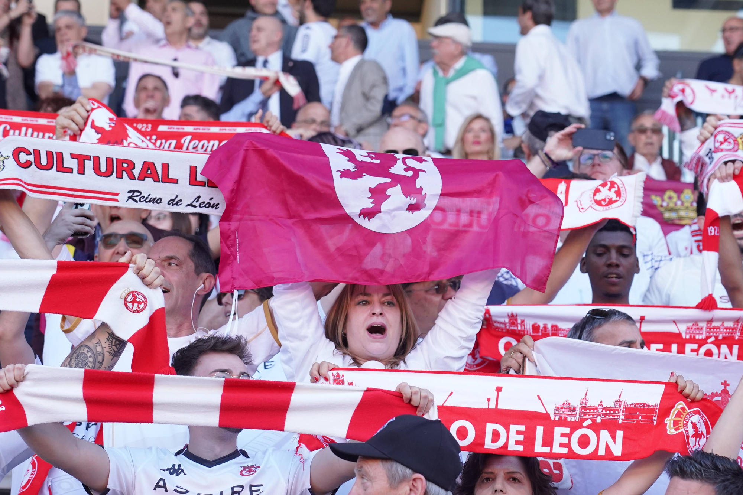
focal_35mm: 157
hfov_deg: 13.1
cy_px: 248
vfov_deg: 8.7
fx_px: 3240
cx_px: 372
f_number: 5.6
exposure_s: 1/640
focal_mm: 105
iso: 2000
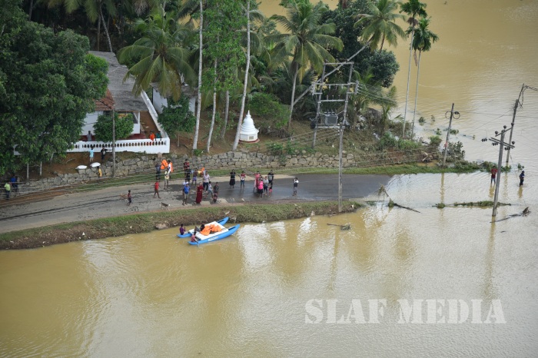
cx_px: 269
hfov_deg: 17.1
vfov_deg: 11.4
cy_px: 179
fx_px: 1792
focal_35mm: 120
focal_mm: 120
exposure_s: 1/800
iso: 200
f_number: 4
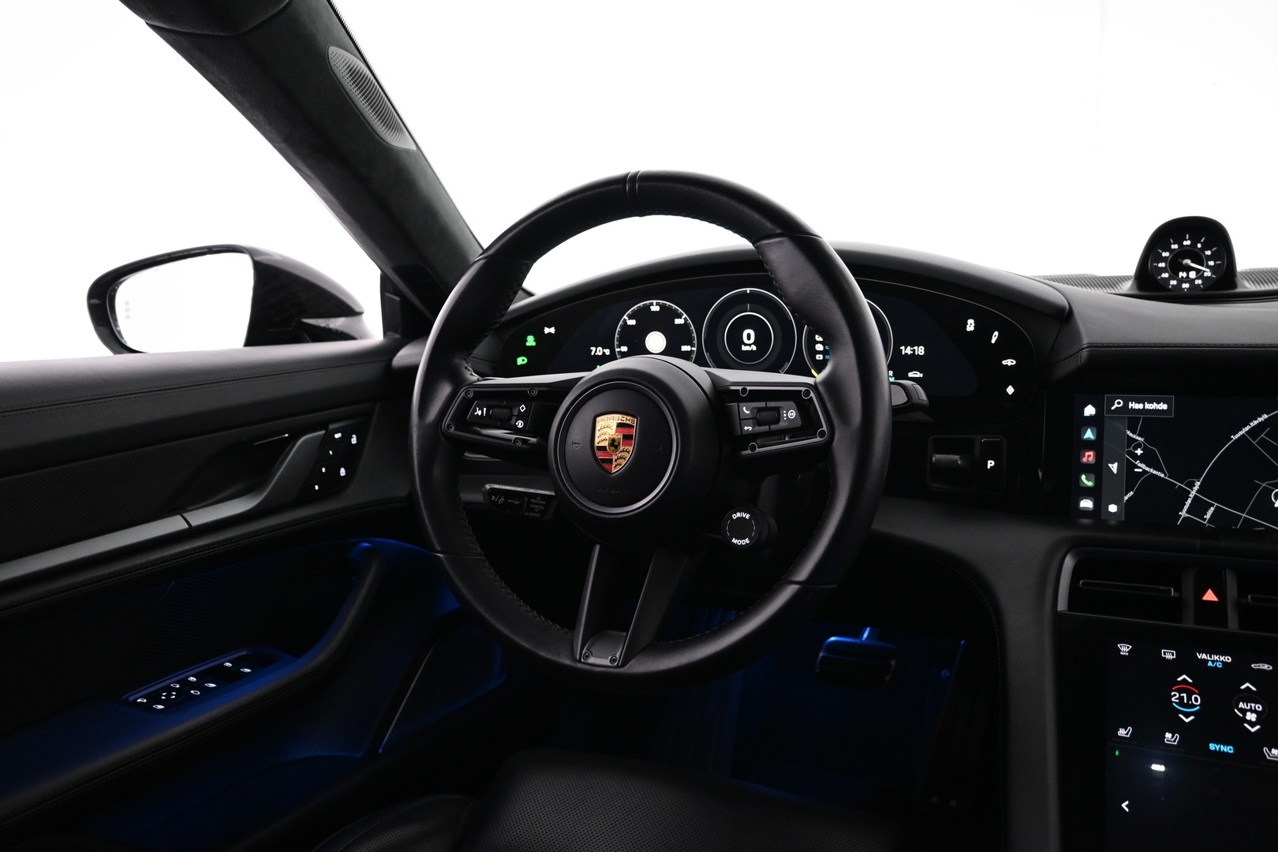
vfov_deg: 47.9
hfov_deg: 67.4
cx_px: 639
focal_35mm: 27
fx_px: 958
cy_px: 426
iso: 1600
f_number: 3.5
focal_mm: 18
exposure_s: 1/30
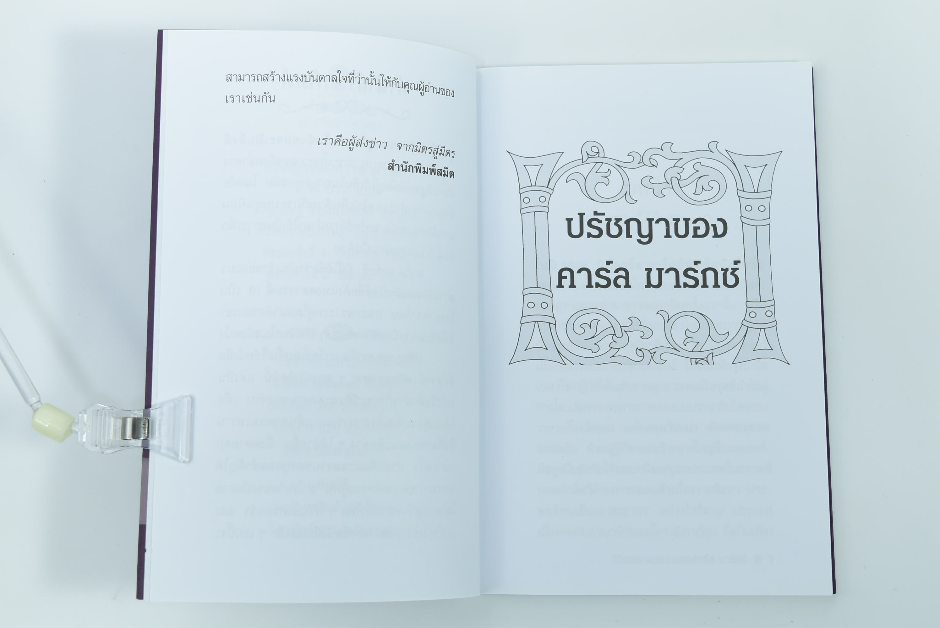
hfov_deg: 36.8
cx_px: 470
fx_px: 1411
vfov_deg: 25.1
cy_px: 314
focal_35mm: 54
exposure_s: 1/160
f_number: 7.1
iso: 800
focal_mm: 36
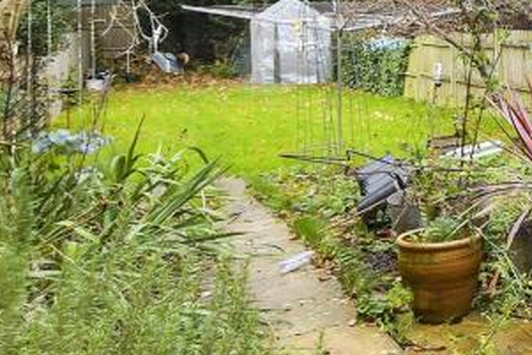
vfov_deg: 25.3
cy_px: 8
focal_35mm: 51
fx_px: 754
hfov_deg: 30.4
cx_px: 696
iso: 160
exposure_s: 1/5
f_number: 8
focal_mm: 10
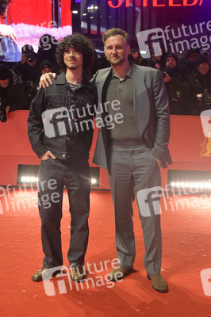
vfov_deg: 44.5
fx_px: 387
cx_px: 106
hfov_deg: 30.5
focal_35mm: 44
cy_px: 158
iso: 2000
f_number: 5.6
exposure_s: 1/200
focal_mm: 44
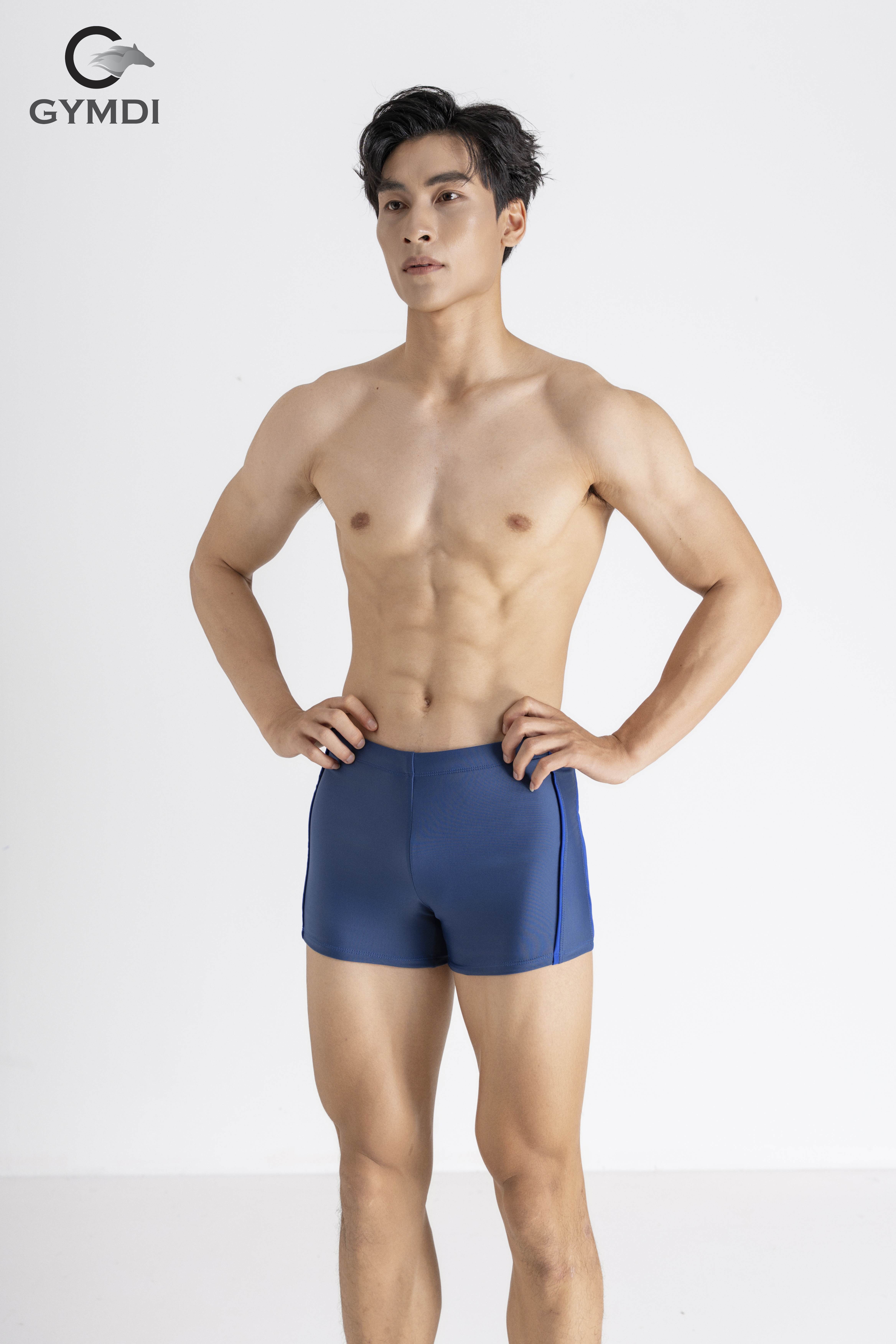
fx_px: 1893
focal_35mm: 51
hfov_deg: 26.6
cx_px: 448
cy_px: 672
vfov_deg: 39.1
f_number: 5.6
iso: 200
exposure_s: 1/160
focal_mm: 50.7
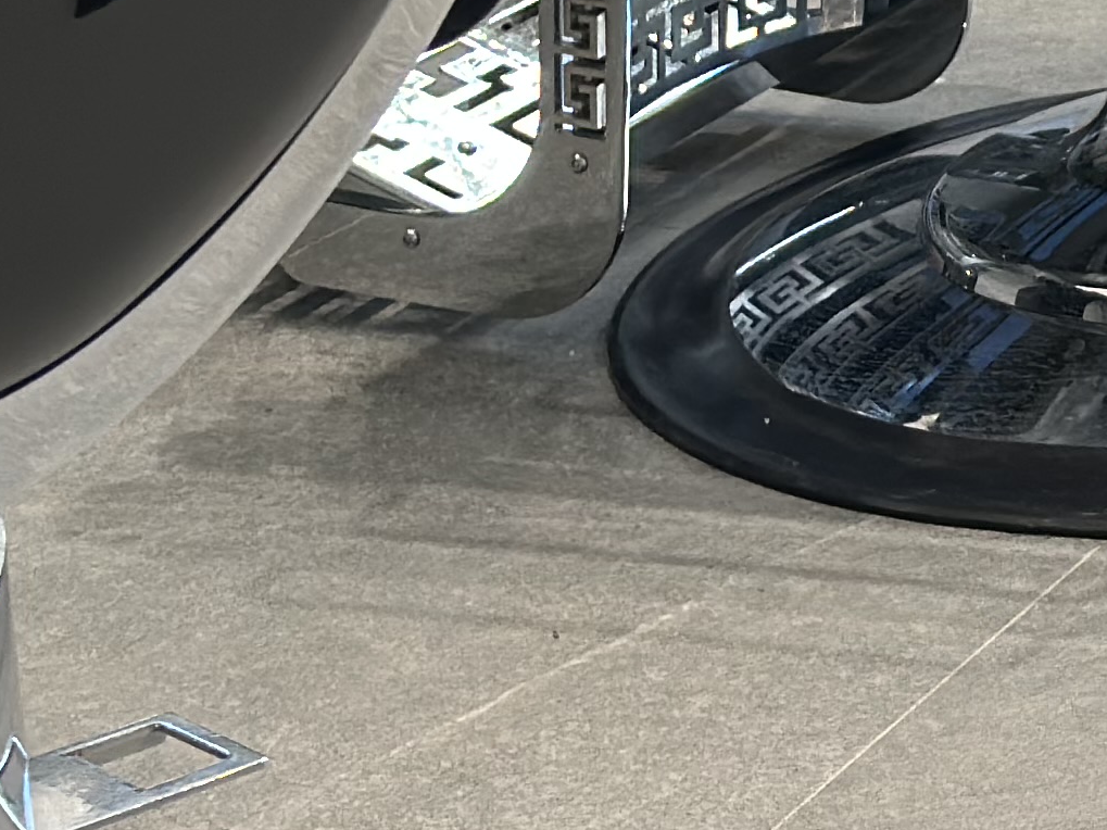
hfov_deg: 10.1
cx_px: 1569
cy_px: -494
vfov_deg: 7.6
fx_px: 6075
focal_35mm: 190
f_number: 1.78
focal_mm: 6.86
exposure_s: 1/214
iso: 80
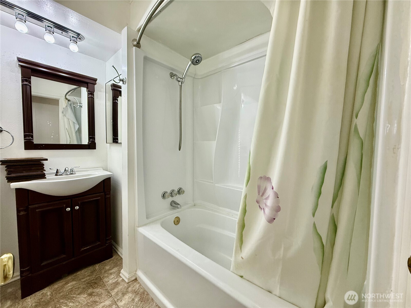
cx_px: 206
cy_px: 154
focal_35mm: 14
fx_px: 166
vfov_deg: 85.7
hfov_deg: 102.1
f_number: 2.2
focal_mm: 2.22
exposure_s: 1/120
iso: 250
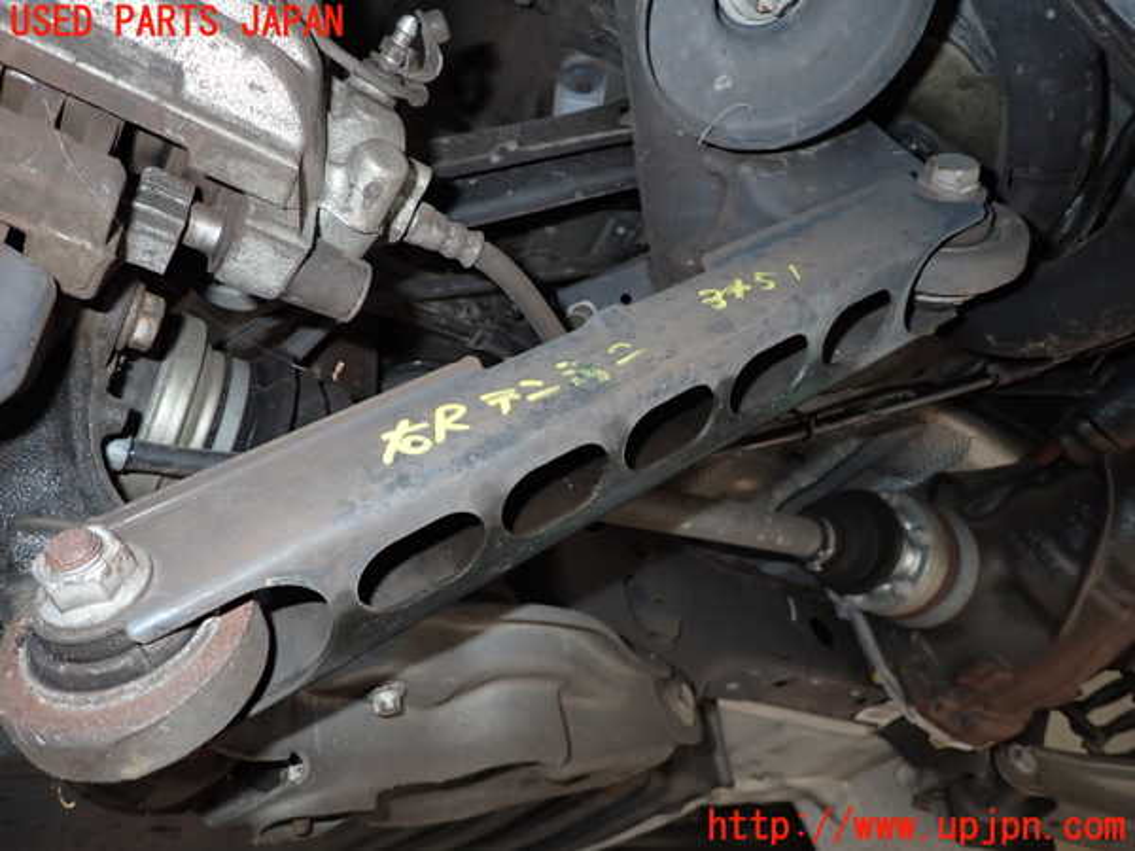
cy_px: 426
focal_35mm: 25
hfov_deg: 69.4
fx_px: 820
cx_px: 568
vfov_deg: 54.9
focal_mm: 4.5
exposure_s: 1/30
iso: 320
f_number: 5.6
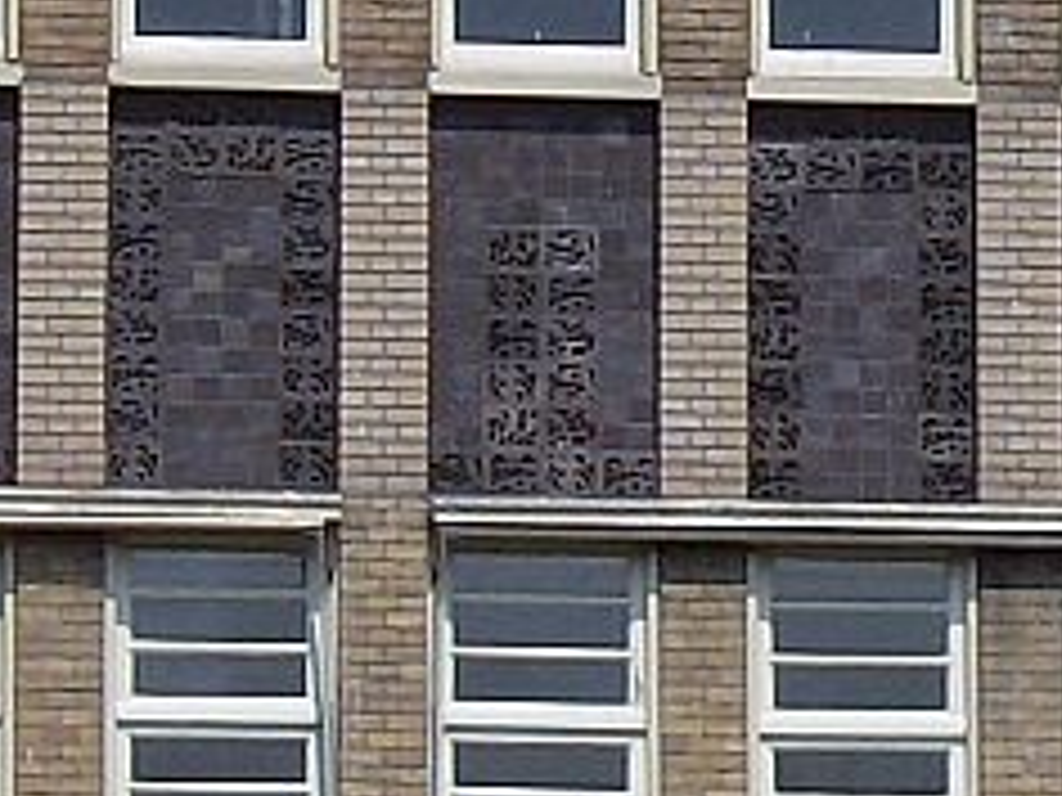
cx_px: 927
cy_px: -281
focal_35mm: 467
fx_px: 14327
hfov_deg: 4.2
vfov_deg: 3.2
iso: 100
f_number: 7.8
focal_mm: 18
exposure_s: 1/562
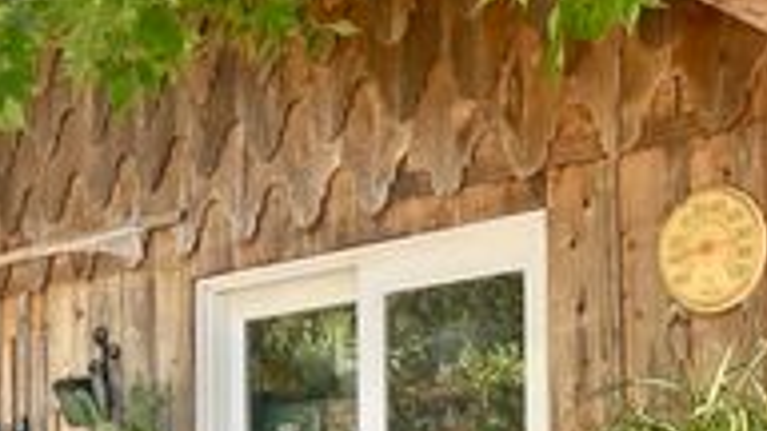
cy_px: 469
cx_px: 535
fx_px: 1383
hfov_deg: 30.7
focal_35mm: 68
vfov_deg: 17.2
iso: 80
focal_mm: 6.86
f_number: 1.78
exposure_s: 1/257
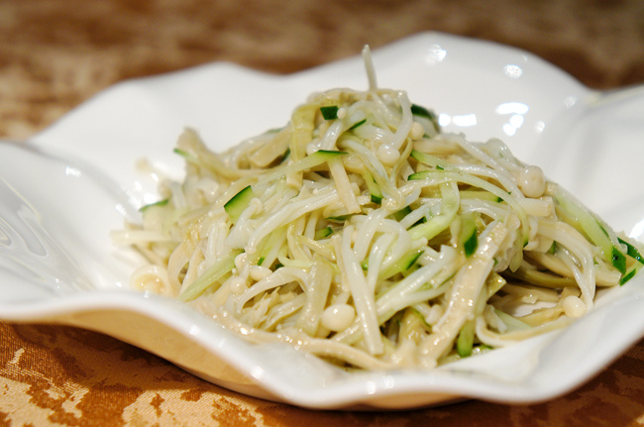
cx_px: 322
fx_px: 1473
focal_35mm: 82
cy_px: 214
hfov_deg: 24.7
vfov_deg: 16.5
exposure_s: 1/30
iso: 400
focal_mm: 55
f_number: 5.6
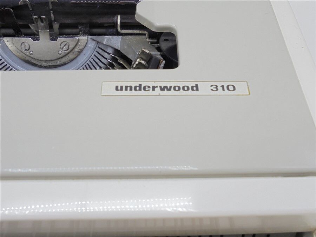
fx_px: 310
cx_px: 158
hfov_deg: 54.0
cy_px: 118
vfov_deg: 41.8
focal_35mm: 34
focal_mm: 6.1
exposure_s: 1/40
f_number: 4
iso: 100
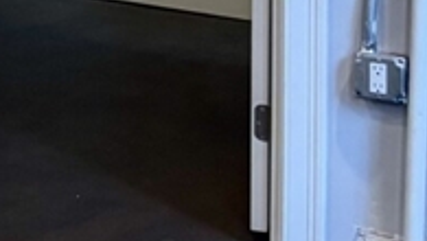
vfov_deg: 7.8
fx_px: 1688
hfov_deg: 11.4
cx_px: -661
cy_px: -221
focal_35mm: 149
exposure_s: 1/60
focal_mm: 5.96
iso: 125
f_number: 1.6
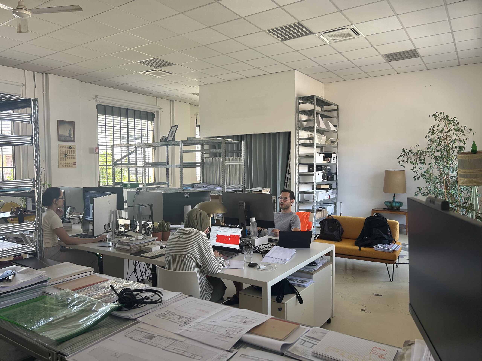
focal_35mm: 26
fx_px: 362
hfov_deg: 67.3
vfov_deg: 53.1
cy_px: 180
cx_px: 241
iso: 125
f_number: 1.5
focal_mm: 5.7
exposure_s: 1/121
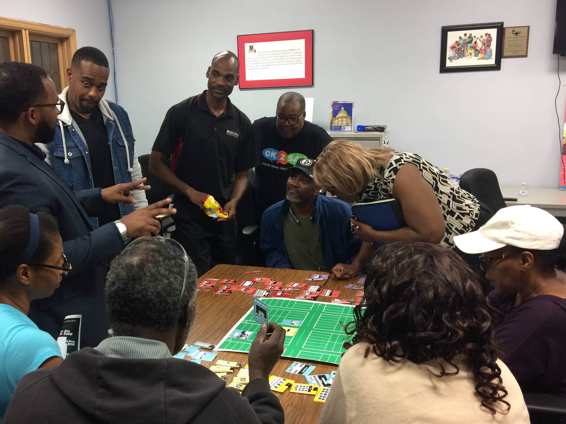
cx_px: 236
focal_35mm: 34
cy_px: 235
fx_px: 556
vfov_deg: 41.7
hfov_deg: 53.7
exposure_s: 1/30
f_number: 2.2
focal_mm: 4.15
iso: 100
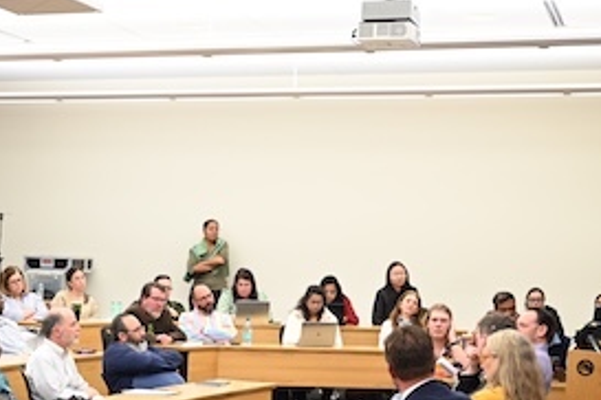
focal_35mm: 77
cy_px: 347
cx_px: 185
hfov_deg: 26.1
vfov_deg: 17.5
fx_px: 1285
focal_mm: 35
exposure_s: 1/40
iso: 900
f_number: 5
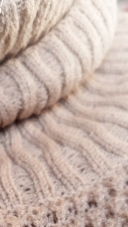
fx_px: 398
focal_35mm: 66
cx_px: -30
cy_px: 267
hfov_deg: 17.3
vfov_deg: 28.1
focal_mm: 5.95
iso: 1110
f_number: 1.89
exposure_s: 1/25
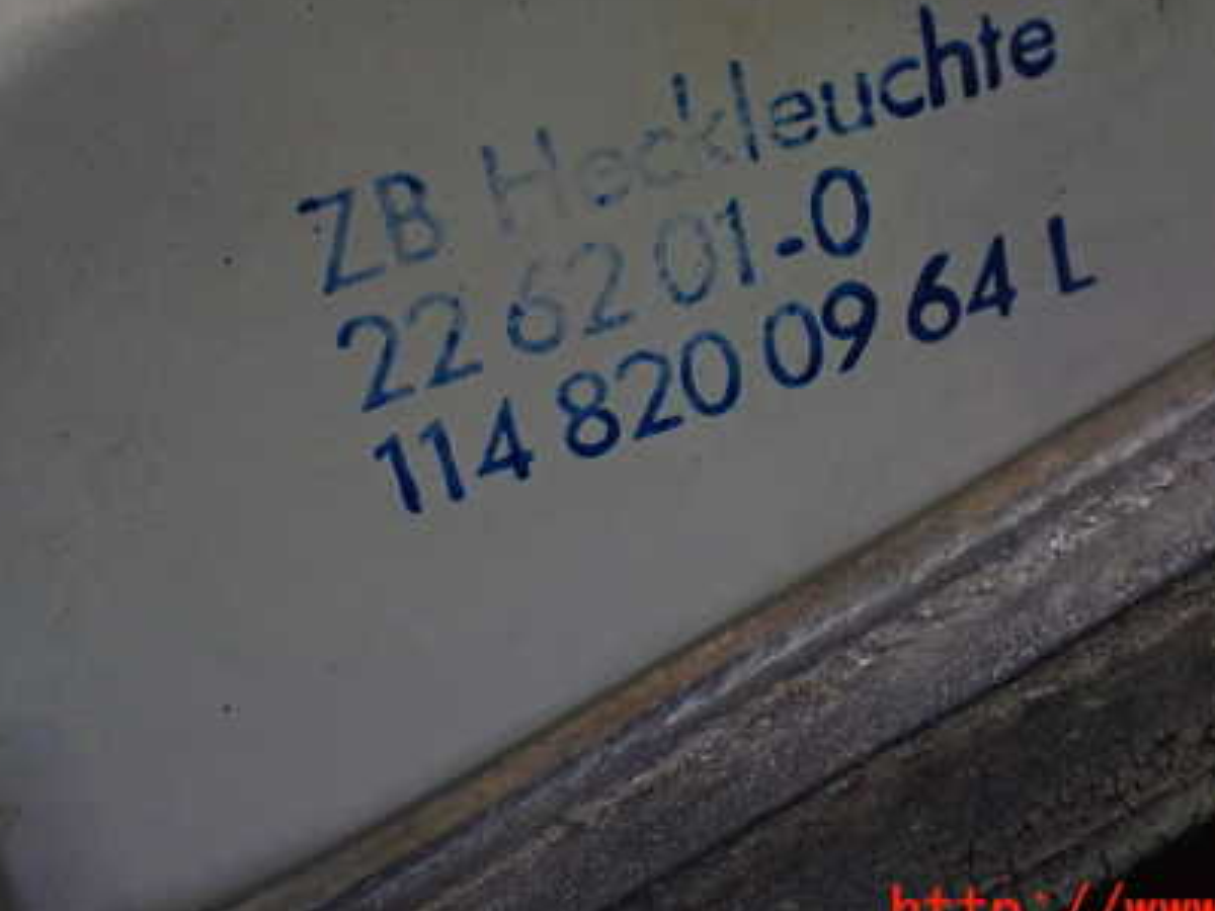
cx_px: 665
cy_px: 270
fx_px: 1579
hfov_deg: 42.0
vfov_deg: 31.8
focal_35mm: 45
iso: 400
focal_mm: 5.4
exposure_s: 1/125
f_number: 2.3
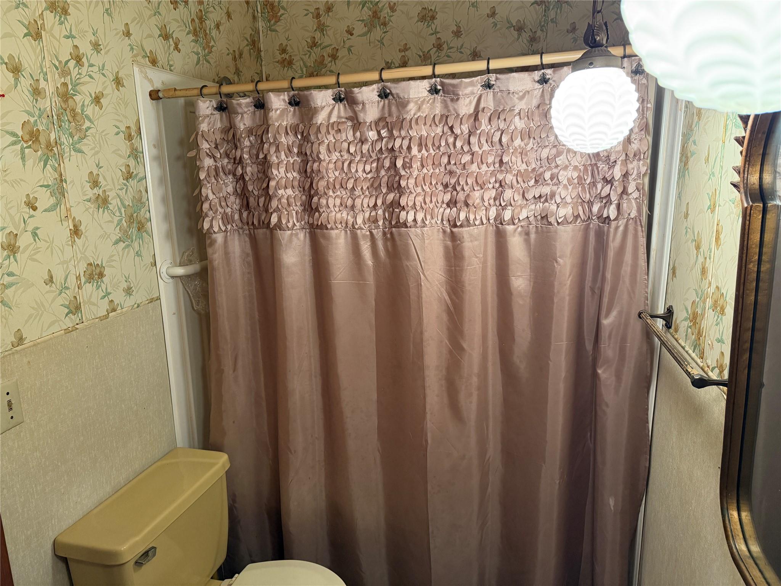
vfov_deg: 56.8
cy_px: 293
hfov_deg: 71.6
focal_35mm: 24
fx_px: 541
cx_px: 390
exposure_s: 1/60
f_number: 1.78
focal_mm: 6.76
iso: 320
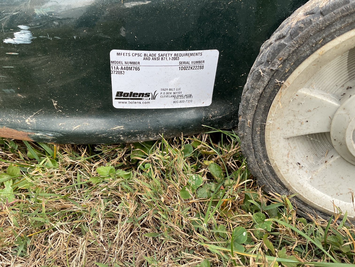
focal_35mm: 29
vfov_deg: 48.2
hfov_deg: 61.7
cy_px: 134
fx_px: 297
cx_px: 178
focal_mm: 3
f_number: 1.8
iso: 16
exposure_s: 1/144
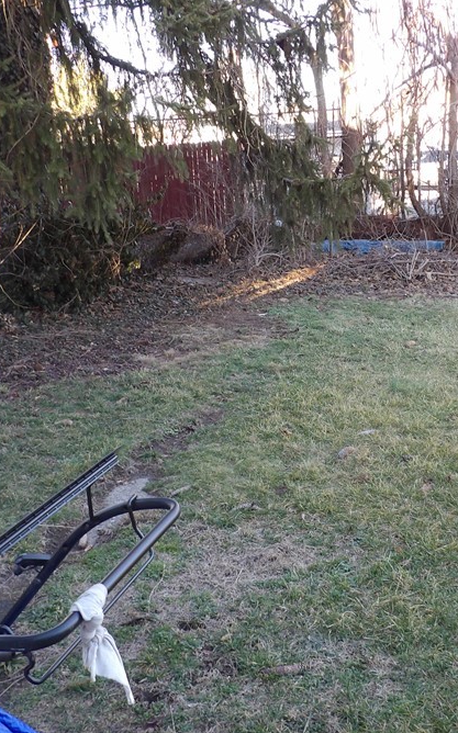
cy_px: 349
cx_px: 339
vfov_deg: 50.4
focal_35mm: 39
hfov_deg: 32.2
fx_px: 780
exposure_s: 1/60
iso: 130
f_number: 3.2
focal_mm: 4.3
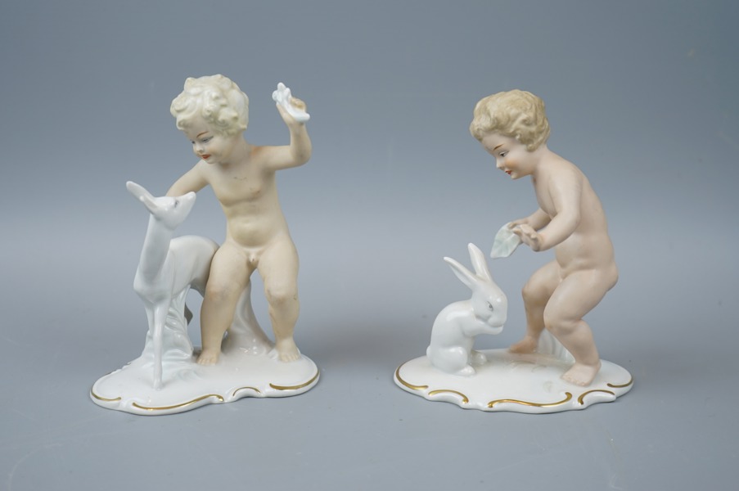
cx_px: 370
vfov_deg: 22.6
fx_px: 1230
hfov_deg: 33.4
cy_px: 246
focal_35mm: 60
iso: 100
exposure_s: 1/60
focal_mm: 60
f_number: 5
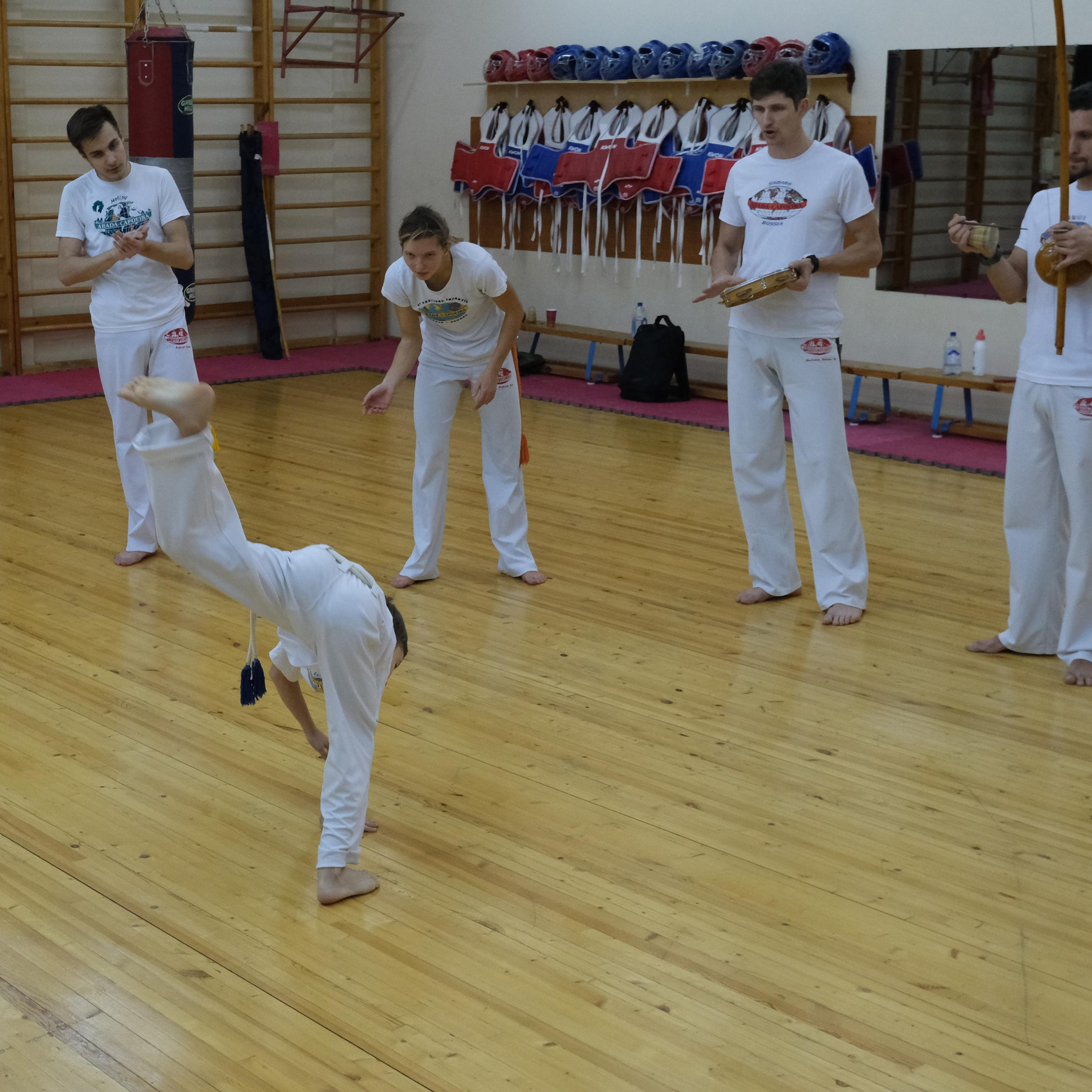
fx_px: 1963
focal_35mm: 55
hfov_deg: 30.8
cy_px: 545
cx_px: 331
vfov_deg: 31.1
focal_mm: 28.8
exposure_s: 1/320
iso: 2500
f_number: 4.5
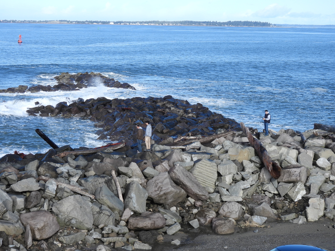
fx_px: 726
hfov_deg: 26.0
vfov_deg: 19.6
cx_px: 168
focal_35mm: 75
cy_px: 126
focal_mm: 13.4
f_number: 3.5
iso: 100
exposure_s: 1/640
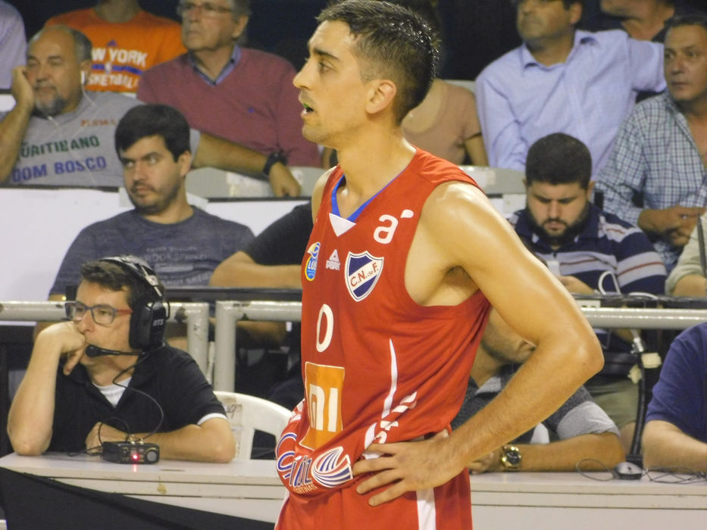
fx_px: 13175
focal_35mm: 645
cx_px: 354
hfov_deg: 3.1
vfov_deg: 2.3
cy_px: 265
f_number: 6.1
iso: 800
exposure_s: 1/10
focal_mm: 114.5
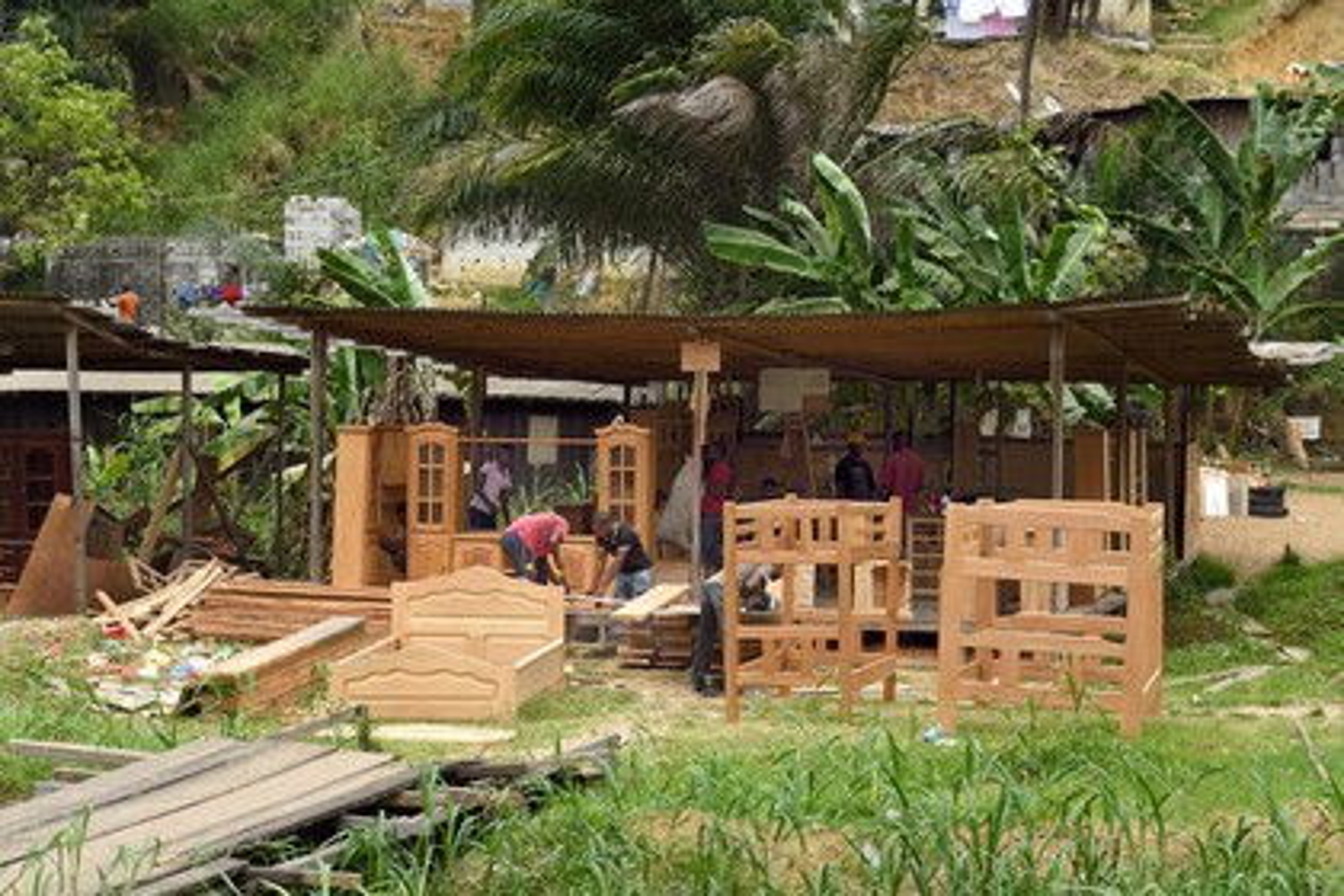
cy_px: 448
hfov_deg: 28.8
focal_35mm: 70
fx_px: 2613
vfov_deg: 19.5
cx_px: 672
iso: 400
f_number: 8
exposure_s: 1/640
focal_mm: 70
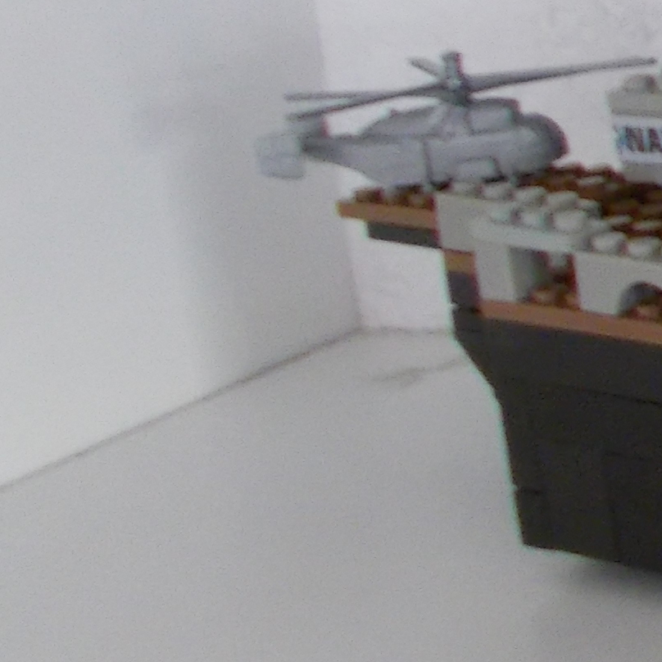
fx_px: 2834
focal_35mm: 131
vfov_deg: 13.2
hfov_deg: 10.5
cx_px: 1808
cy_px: 8
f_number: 3.2
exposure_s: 1/8
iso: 200
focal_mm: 4.6
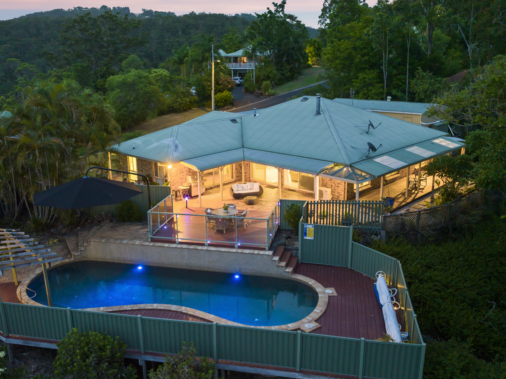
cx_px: 230
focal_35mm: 31
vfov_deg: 45.4
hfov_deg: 58.3
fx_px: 453
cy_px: 182
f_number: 2.8
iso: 1570
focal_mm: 12.29
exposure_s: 1/13
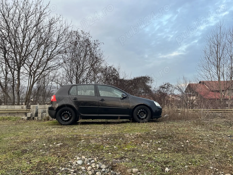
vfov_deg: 51.3
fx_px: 182
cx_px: 116
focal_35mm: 27
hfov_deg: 65.3
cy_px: 90
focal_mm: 5.1
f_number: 1.6
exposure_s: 1/121
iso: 64
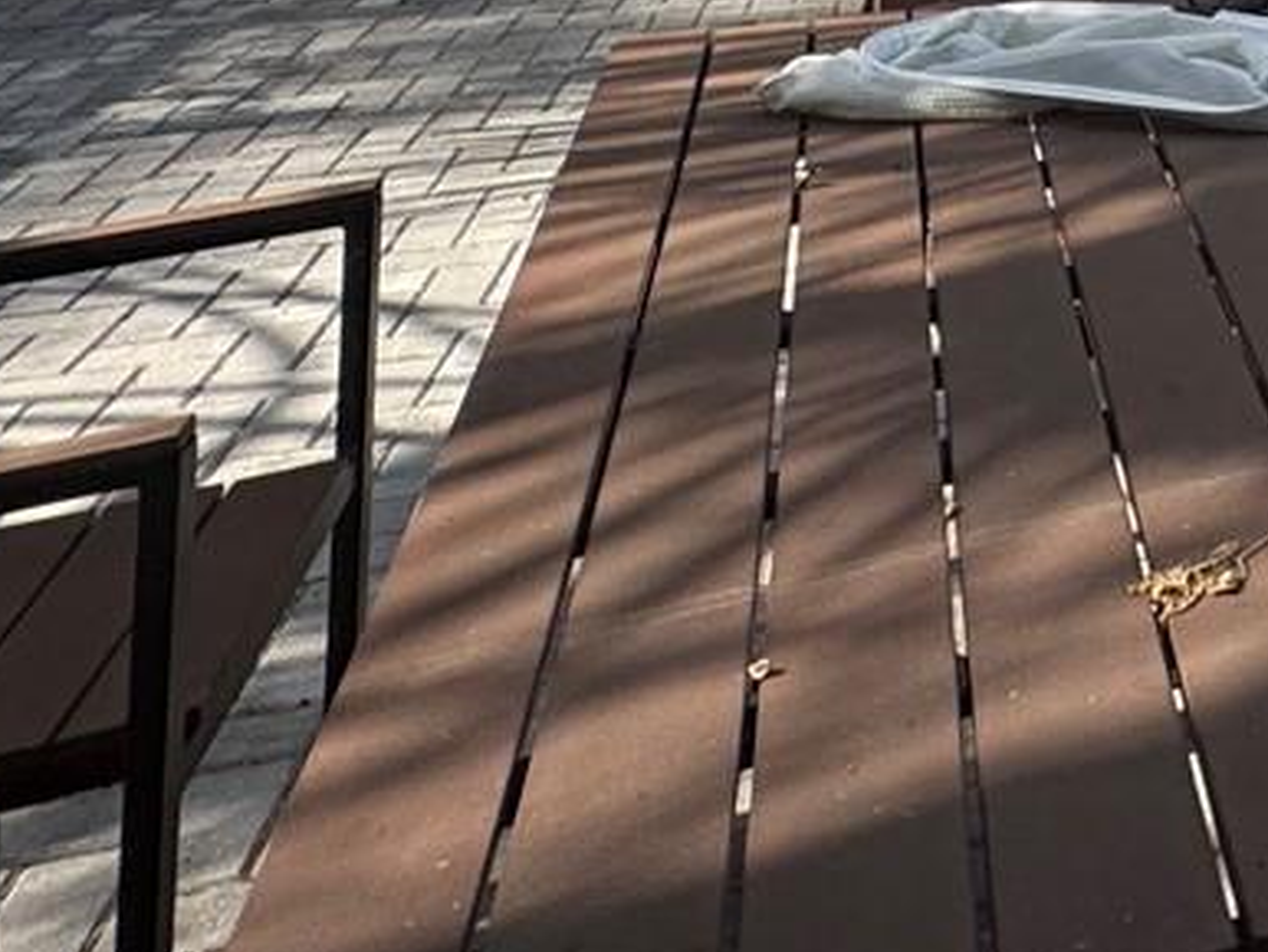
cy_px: -837
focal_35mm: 58
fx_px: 2126
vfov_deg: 18.6
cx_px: 1846
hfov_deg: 25.8
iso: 40
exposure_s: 1/713
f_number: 2.2
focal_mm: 2.22
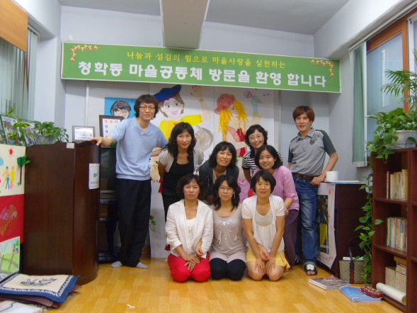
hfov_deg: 49.0
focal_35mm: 38
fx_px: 458
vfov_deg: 37.7
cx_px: 216
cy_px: 149
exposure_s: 1/30
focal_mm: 7.4
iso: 166
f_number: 2.8
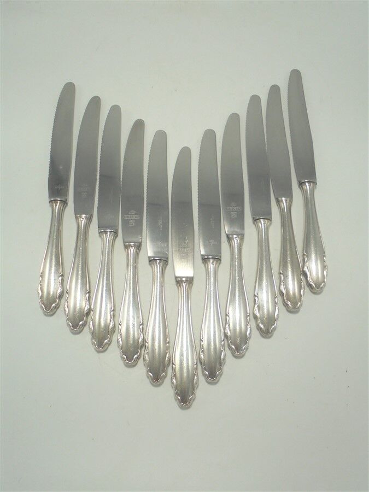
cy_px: 246
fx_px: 412
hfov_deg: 48.2
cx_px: 184
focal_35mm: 29
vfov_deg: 61.7
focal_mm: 5.3
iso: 100
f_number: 3.7
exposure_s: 1/200
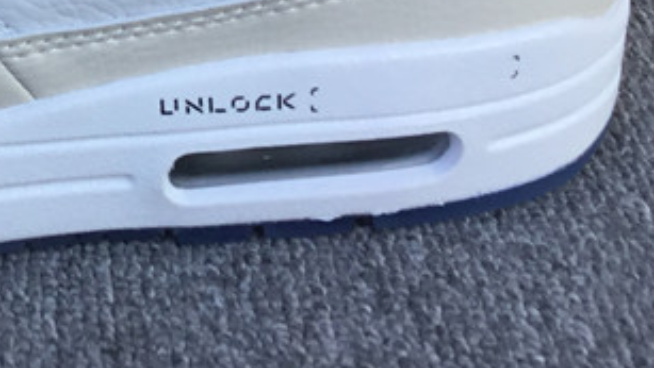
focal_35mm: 99
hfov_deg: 20.7
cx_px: -26
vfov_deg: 11.5
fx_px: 1718
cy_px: -248
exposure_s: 1/263
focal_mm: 3.3
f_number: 2.4
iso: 25
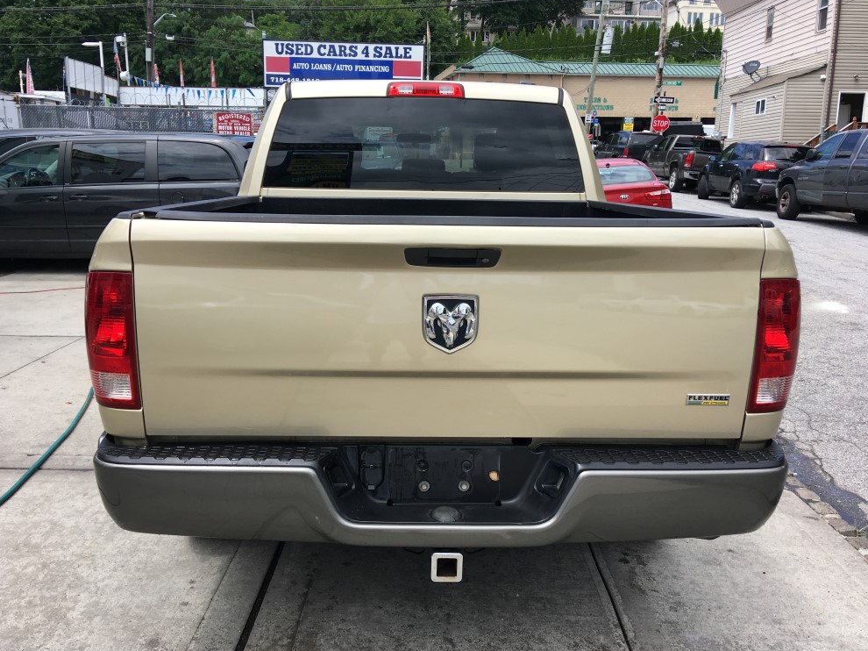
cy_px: 327
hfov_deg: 60.0
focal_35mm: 30
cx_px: 421
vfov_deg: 46.8
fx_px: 752
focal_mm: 4.15
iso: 25
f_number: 2.2
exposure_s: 1/905
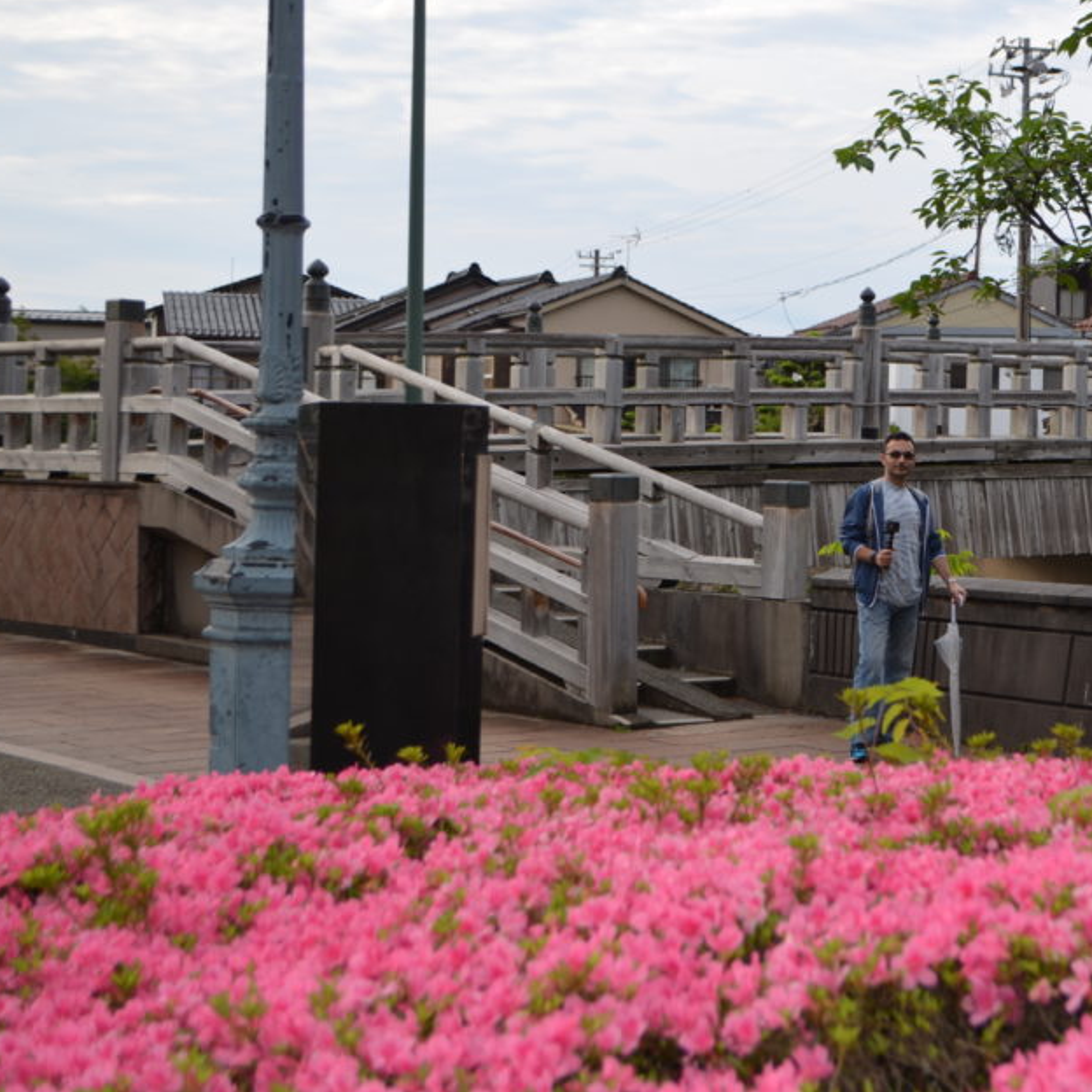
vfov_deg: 24.3
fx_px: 2534
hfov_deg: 24.0
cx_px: 845
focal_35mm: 71
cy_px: 500
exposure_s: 1/200
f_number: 5
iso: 110
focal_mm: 34
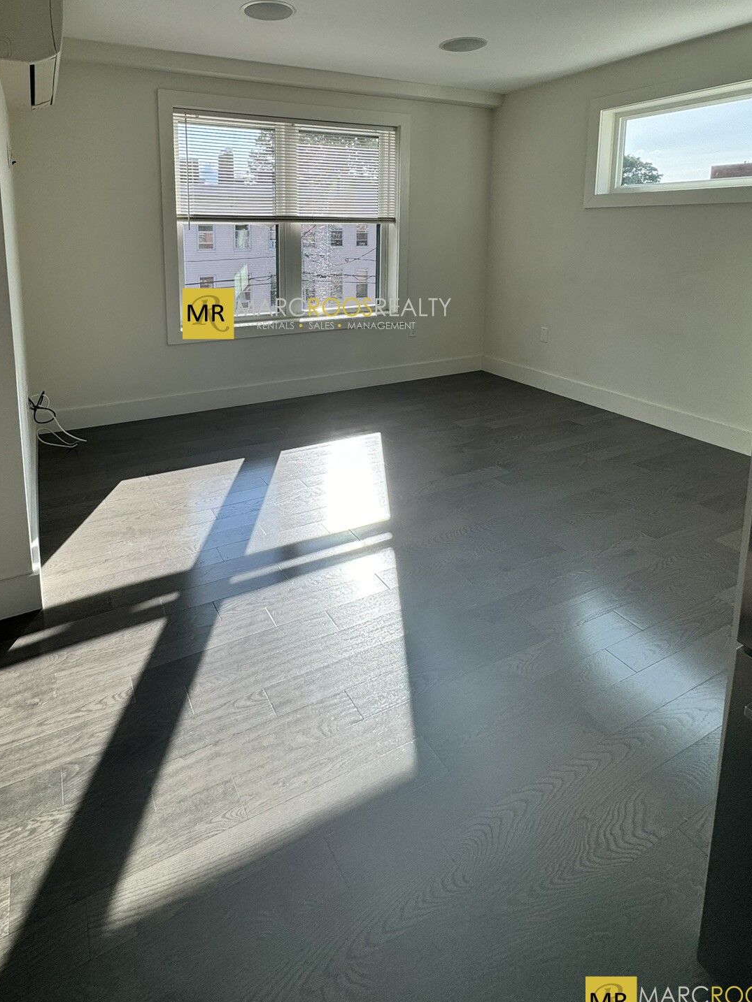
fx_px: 579
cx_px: 317
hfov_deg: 65.6
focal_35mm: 20
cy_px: 312
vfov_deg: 78.3
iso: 40
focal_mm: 2.22
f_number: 2.2
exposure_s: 1/401
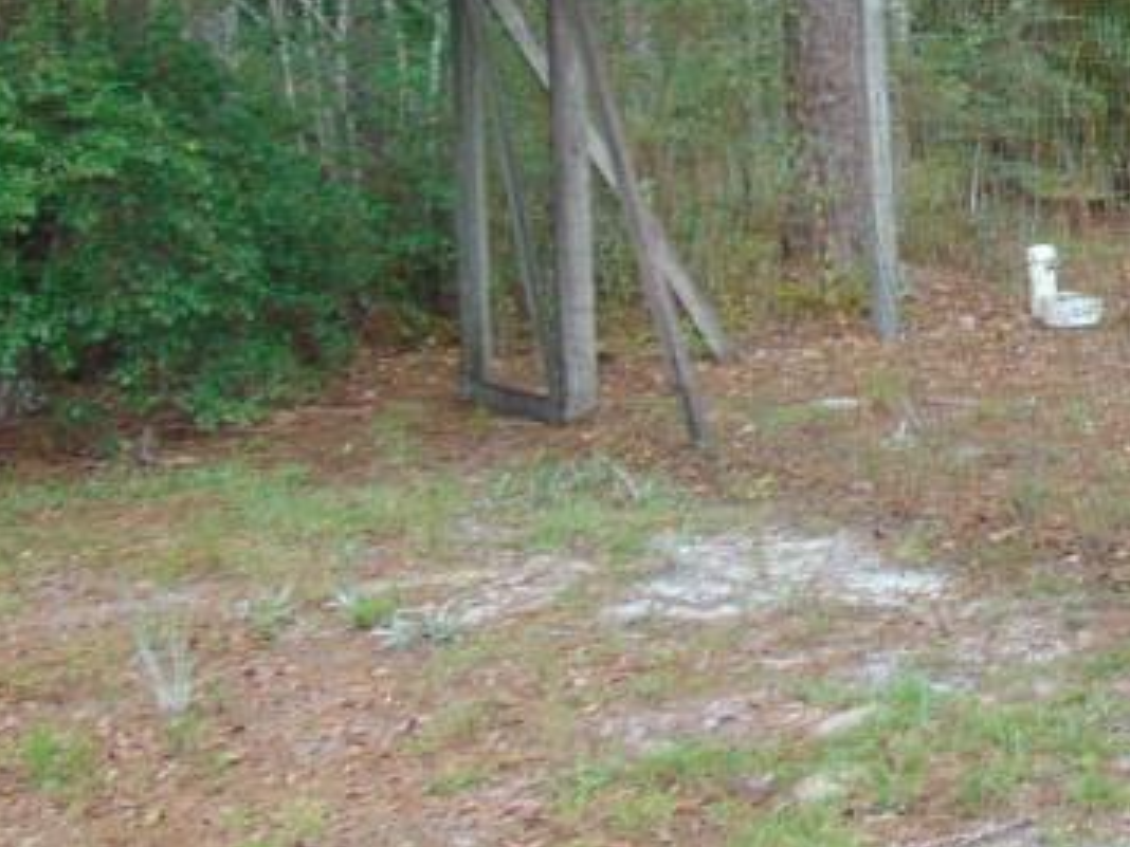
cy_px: 41
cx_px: 1489
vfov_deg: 19.9
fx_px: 2350
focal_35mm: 72
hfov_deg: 23.7
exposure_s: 1/125
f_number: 3
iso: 80
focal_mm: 4.5
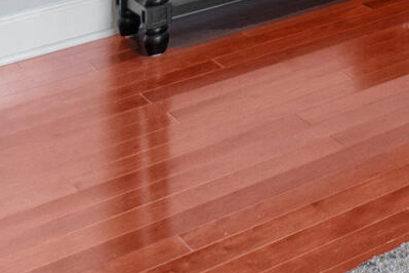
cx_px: 1069
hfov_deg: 13.3
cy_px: -453
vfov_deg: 11.2
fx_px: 1068
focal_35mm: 94
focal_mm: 10
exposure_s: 1/1.25
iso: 250
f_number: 8
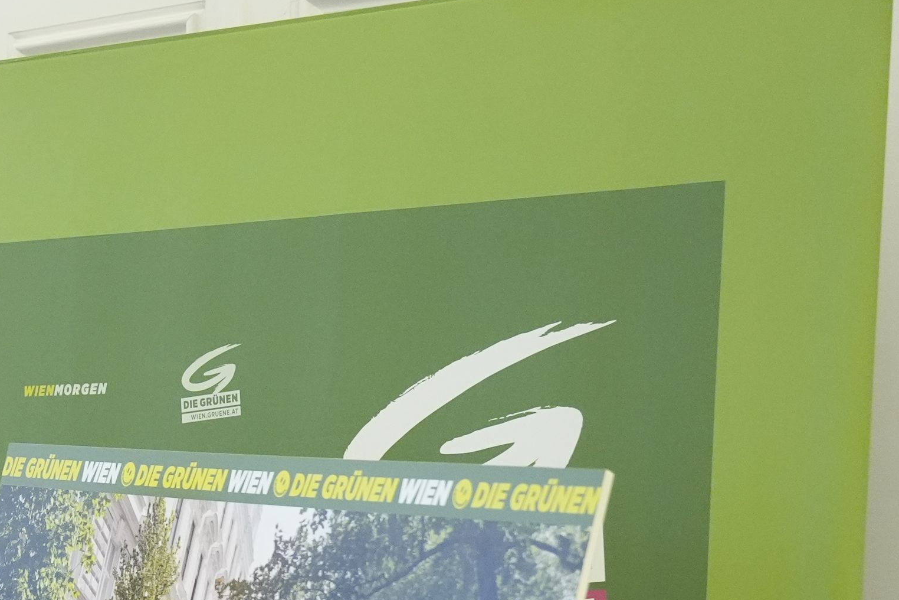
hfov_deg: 18.2
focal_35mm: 105
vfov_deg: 12.7
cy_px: 762
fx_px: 2622
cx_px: -252
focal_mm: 40
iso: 5000
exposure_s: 1/200
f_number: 4.5
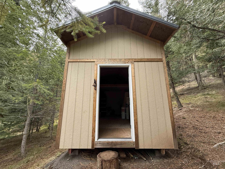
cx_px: 112
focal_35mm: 14
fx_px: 91
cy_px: 84
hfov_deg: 102.1
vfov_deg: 85.7
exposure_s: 1/99
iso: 160
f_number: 2.2
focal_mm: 2.22
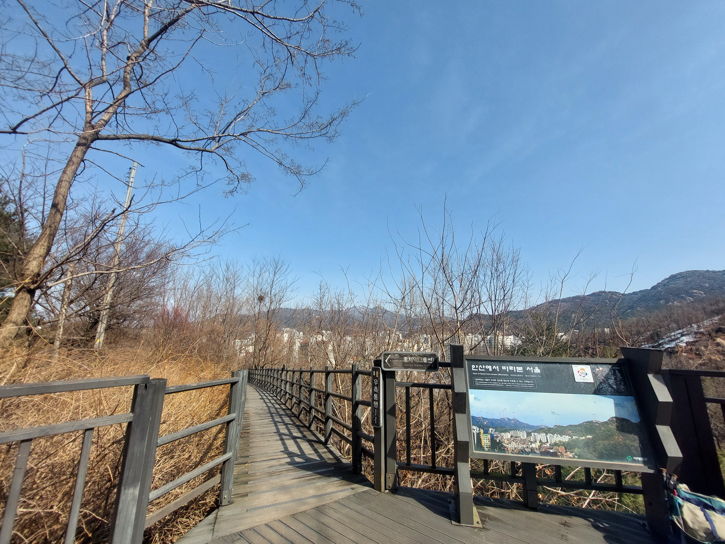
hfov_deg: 106.2
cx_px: 362
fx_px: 272
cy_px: 272
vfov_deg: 89.9
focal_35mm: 13
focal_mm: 1.74
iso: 50
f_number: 2.2
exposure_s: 1/1852
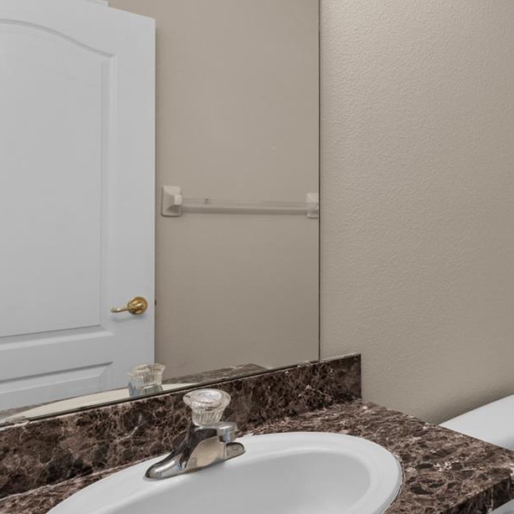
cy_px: 219
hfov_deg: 42.9
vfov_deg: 52.3
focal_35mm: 31
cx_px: 545
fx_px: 521
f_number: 8
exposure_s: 1/5
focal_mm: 14
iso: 320
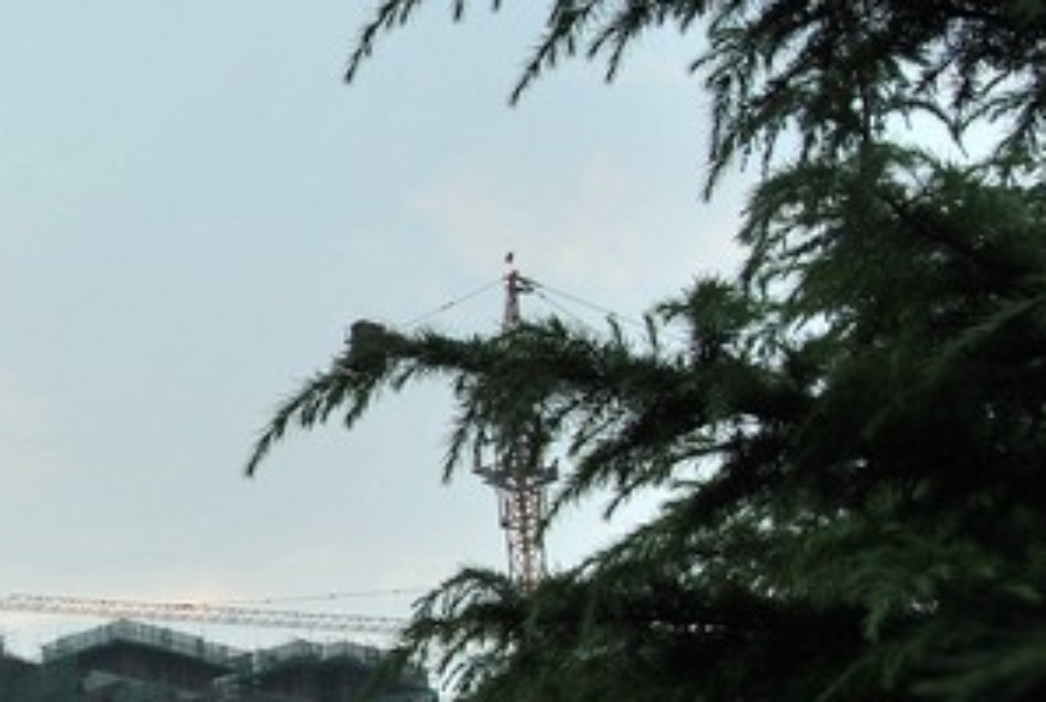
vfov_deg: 10.8
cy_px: 470
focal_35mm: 127
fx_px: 3697
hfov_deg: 15.1
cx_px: -425
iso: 100
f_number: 6.3
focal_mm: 28
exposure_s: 1/30
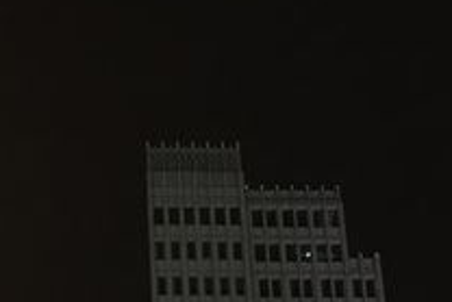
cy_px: 311
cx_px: 50
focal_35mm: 116
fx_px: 1457
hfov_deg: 17.4
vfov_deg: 11.7
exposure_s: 1/8
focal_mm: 4.15
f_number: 2.2
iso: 160
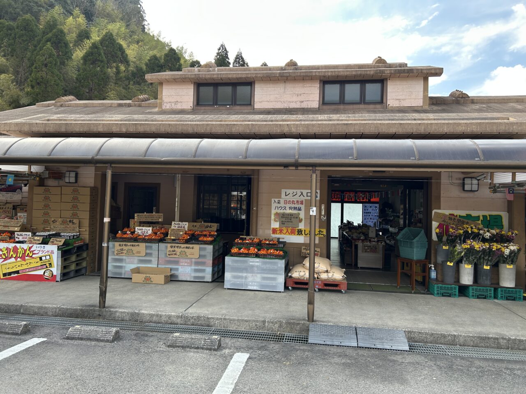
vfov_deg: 53.1
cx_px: 263
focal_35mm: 26
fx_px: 395
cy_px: 197
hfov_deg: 67.3
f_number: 1.5
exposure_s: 1/572
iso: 50
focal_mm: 5.7
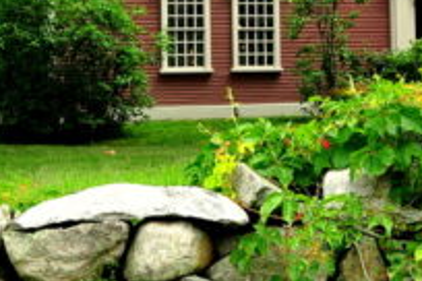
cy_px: 0
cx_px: 387
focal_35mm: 143
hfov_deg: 14.2
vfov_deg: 9.5
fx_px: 1676
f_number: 8
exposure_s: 1/250
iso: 200
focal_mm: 28
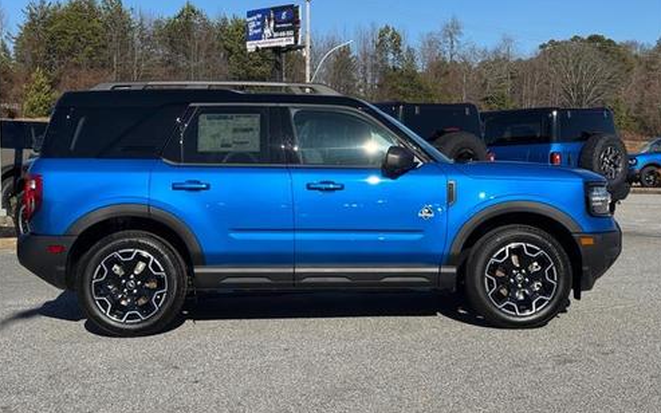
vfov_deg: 24.9
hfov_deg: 38.9
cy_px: 208
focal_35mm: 52
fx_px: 937
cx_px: 330
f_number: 1.78
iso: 64
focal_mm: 6.76
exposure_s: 1/4975
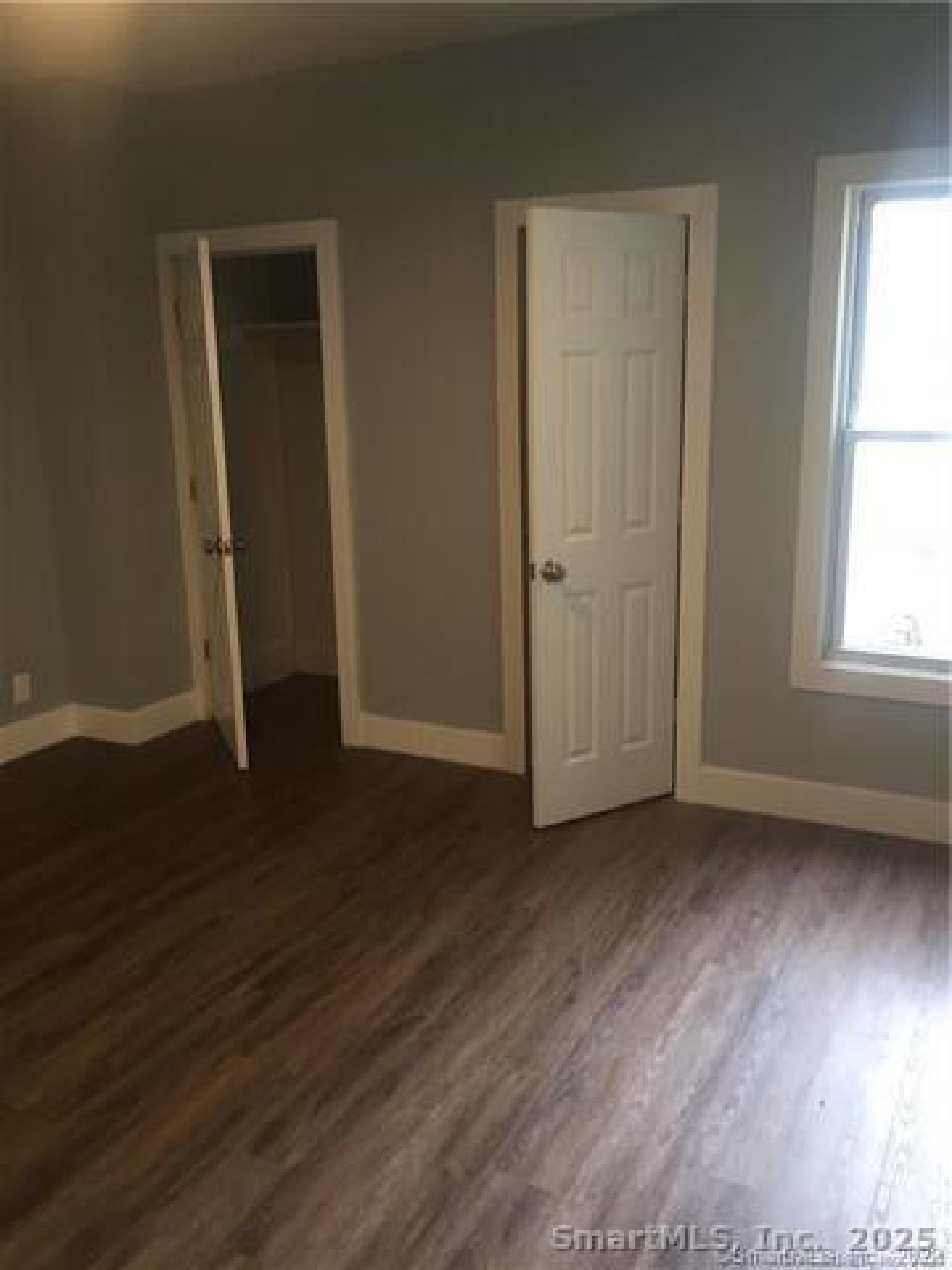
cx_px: 476
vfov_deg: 61.7
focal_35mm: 29
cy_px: 635
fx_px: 1063
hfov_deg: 48.2
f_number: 2.2
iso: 80
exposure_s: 1/30
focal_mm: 4.15
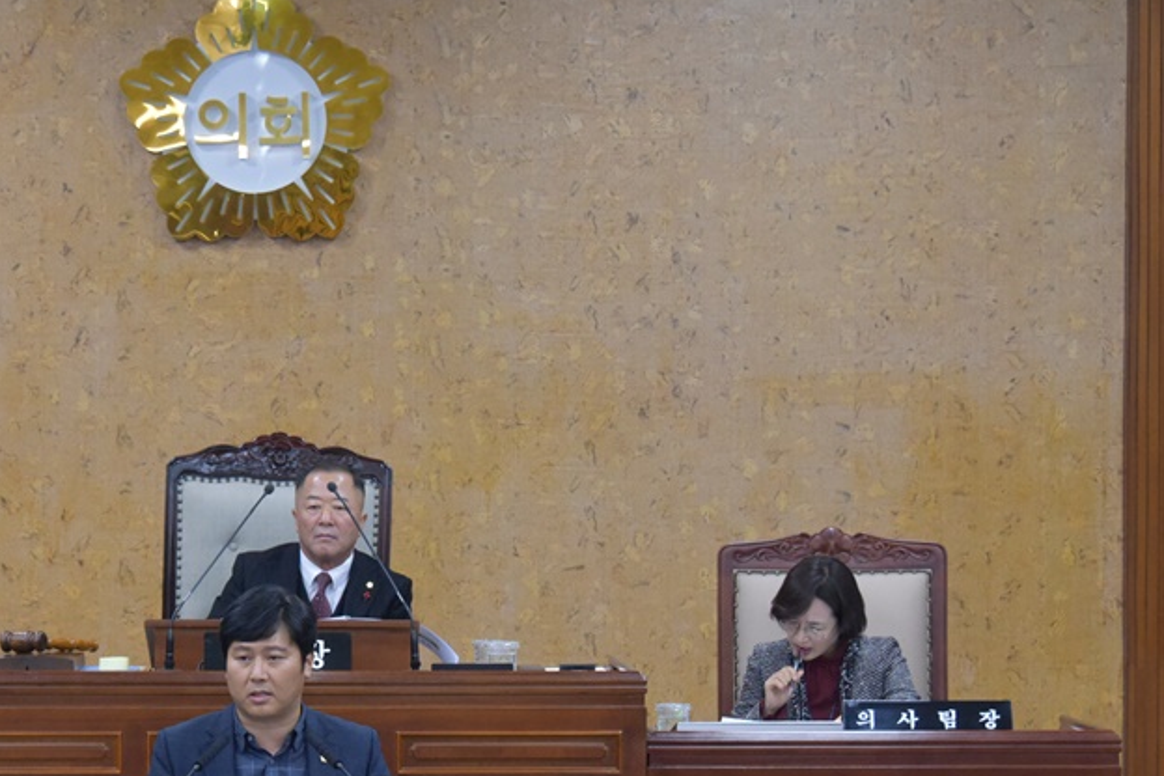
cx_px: 239
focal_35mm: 157
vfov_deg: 8.7
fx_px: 5076
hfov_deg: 13.0
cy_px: 575
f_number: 9
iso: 5000
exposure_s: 1/100
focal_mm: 98
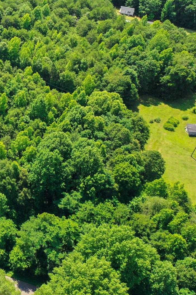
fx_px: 441
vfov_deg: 36.6
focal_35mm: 54
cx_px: -83
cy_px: 106
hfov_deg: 21.7
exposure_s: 1/80
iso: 100
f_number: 3.2
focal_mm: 10.26
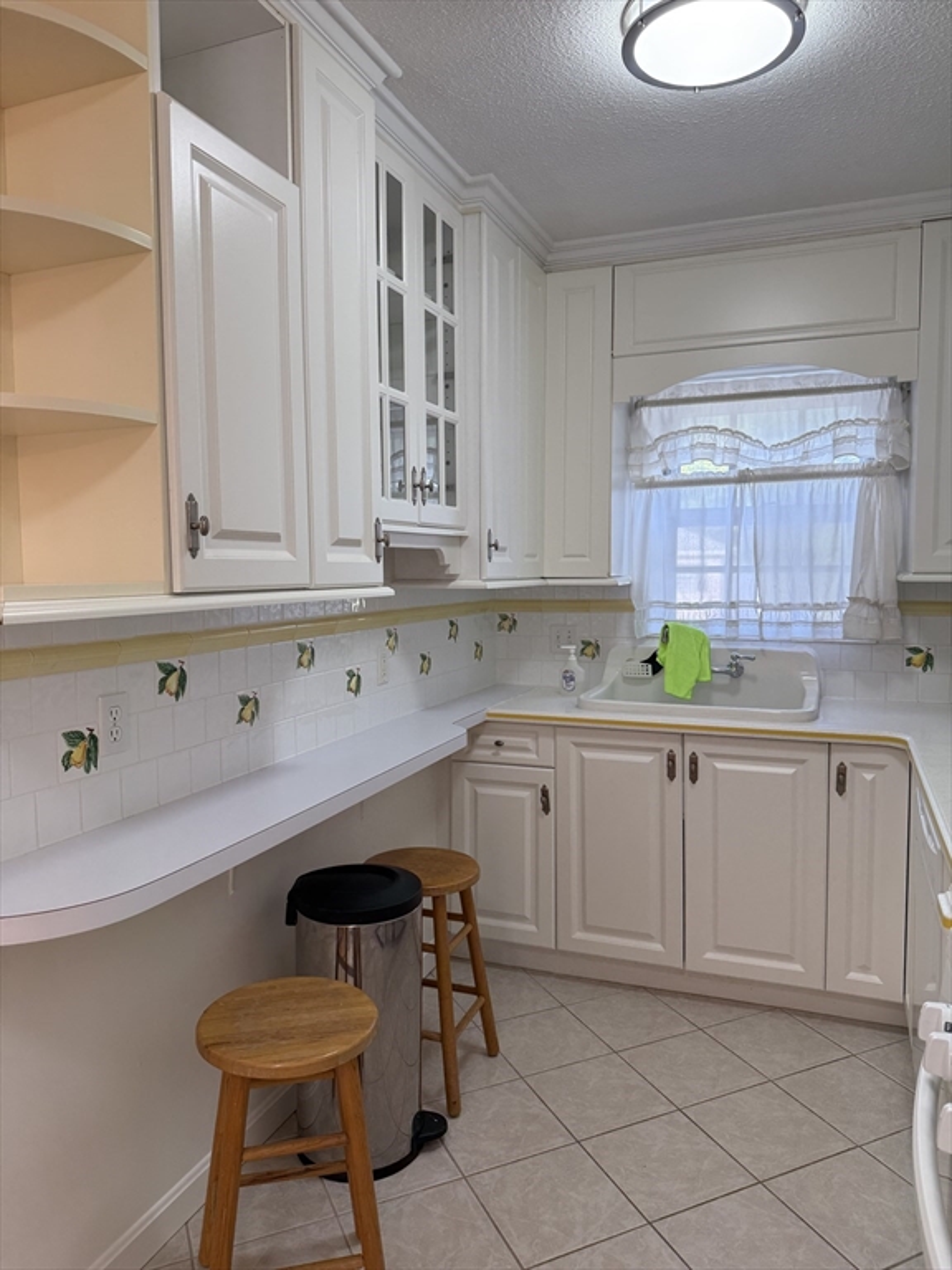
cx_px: 476
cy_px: 635
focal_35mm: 24
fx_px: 880
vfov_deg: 71.6
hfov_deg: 56.8
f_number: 1.78
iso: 64
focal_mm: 6.76
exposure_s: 1/120
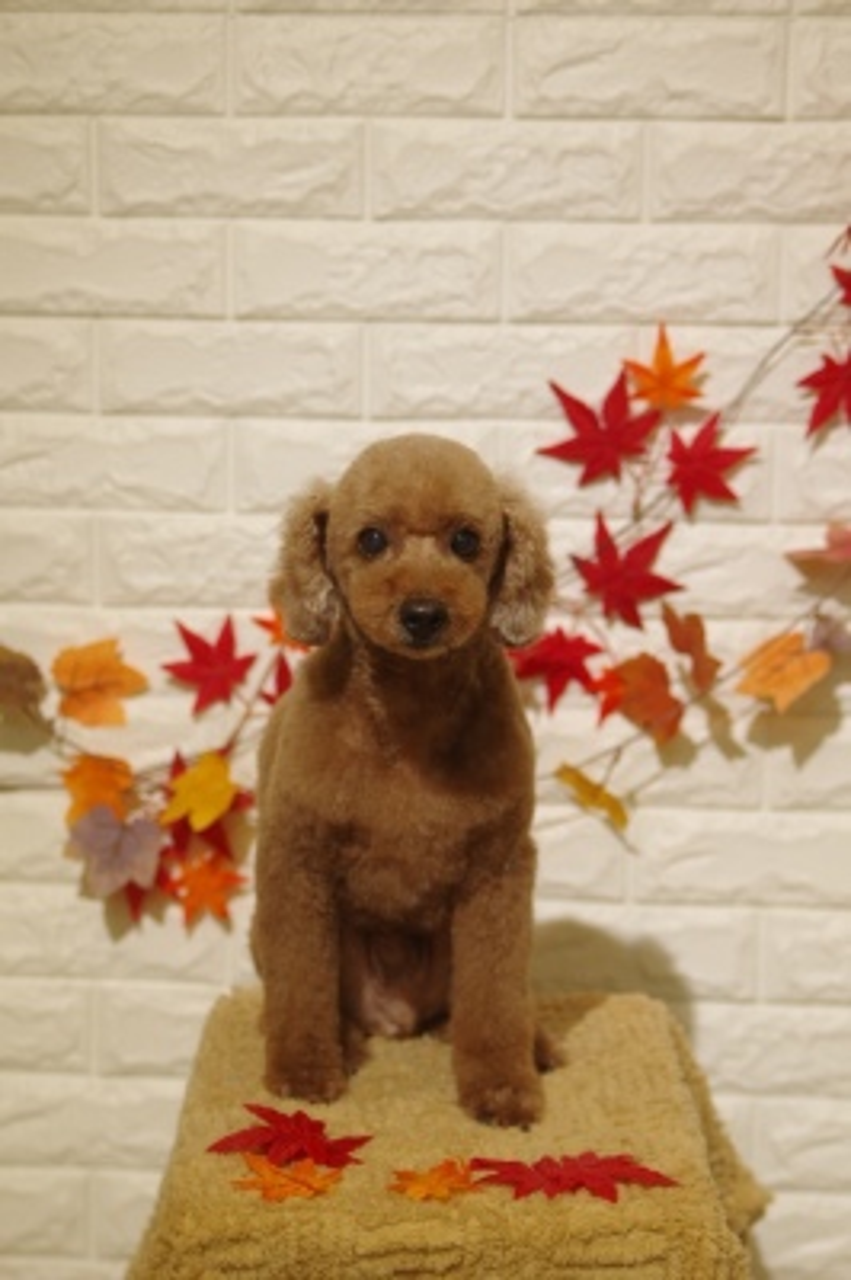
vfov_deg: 24.8
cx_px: 426
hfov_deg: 16.6
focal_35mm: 82
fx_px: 2912
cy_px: 640
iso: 500
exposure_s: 1/200
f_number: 3.5
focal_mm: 55
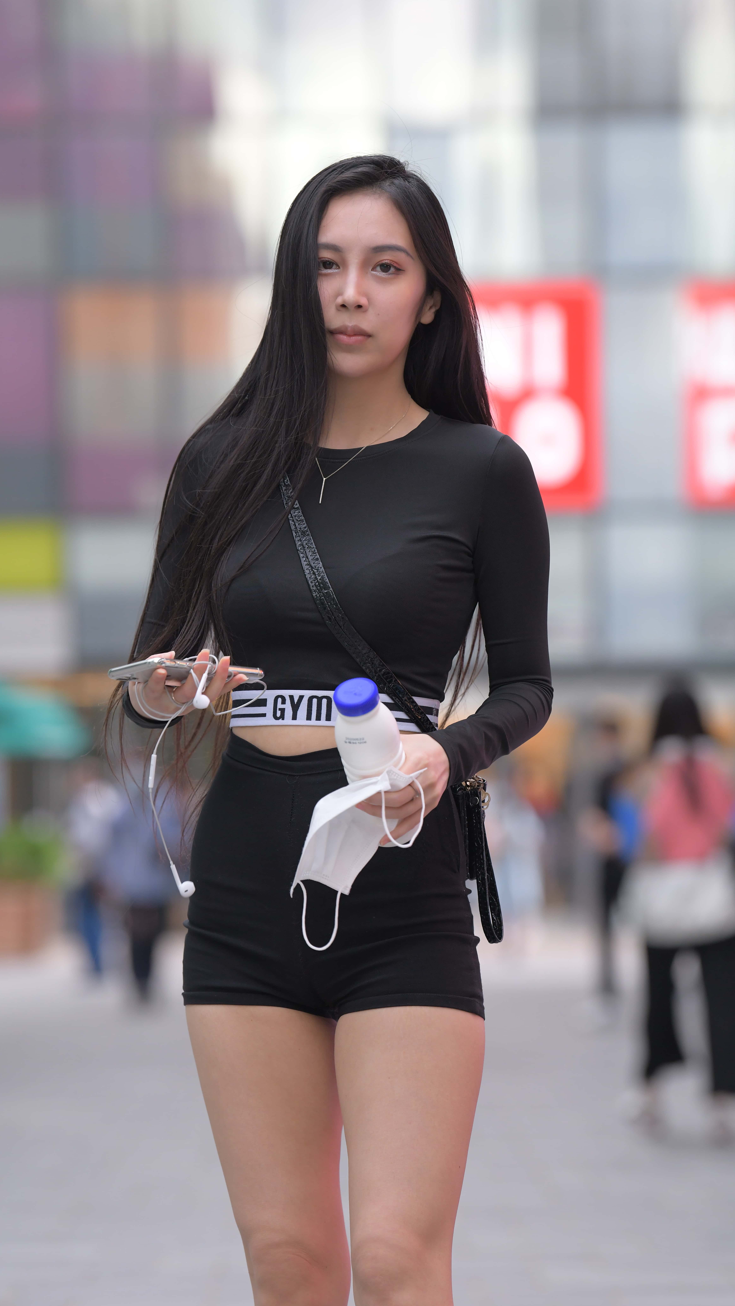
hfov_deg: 7.2
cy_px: 654
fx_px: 5821
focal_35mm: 168
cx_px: 375
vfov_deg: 12.8
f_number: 4
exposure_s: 1/640
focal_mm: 160
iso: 1100
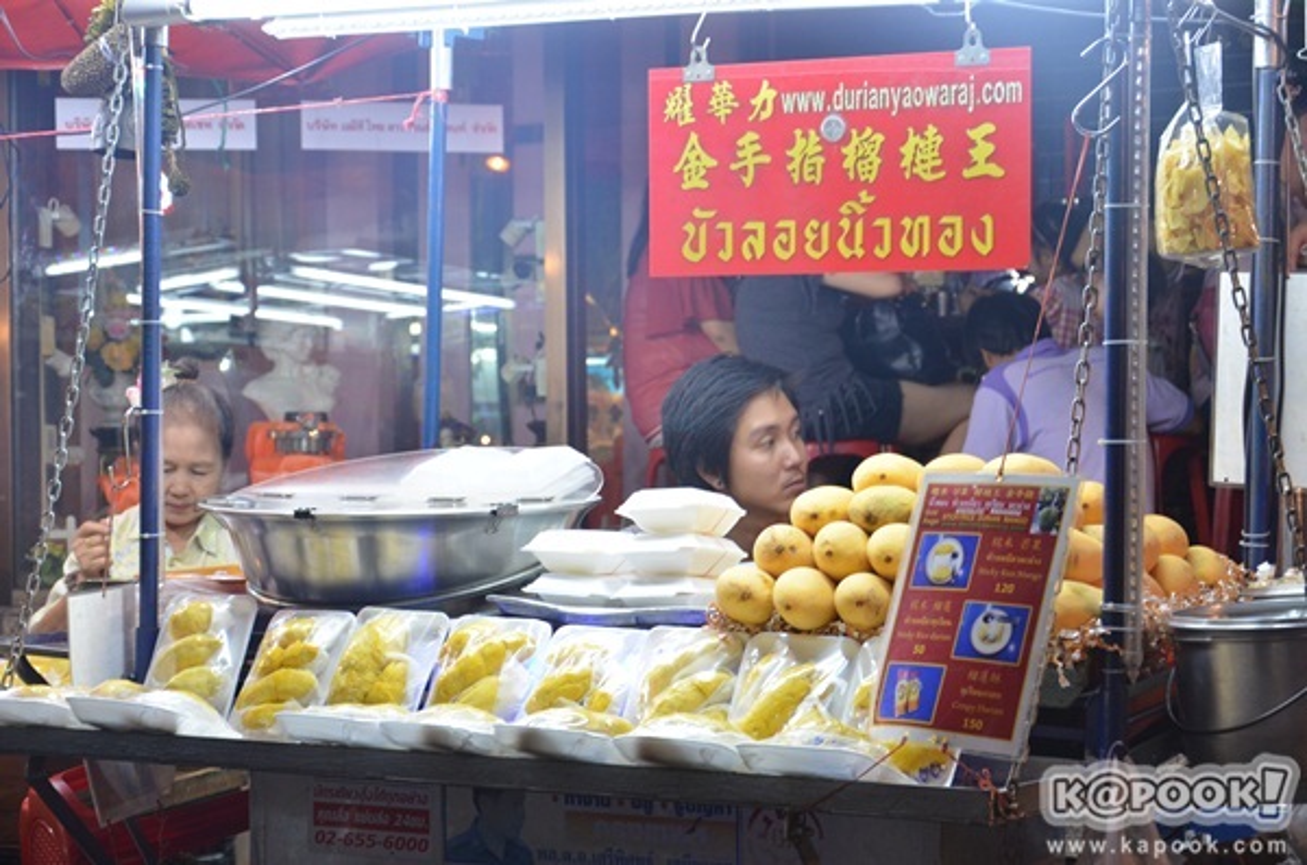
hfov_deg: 28.1
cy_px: 432
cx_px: 654
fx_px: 2608
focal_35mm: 72
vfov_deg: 18.8
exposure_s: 1/30
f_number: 4.8
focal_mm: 48
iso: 640
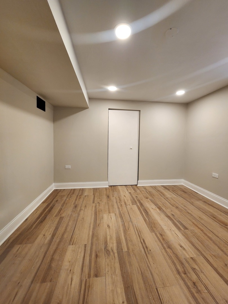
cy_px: 152
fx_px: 114
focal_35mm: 13
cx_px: 114
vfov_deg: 106.2
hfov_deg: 89.9
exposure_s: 1/60
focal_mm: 2.2
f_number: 2.2
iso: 200
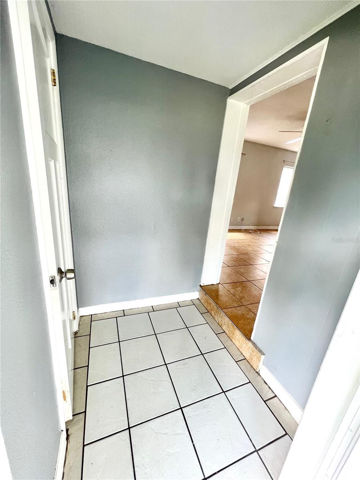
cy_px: 240
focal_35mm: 13
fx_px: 180
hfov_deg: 89.9
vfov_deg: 106.2
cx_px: 180
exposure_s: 1/99
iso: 200
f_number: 1.8
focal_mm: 1.57
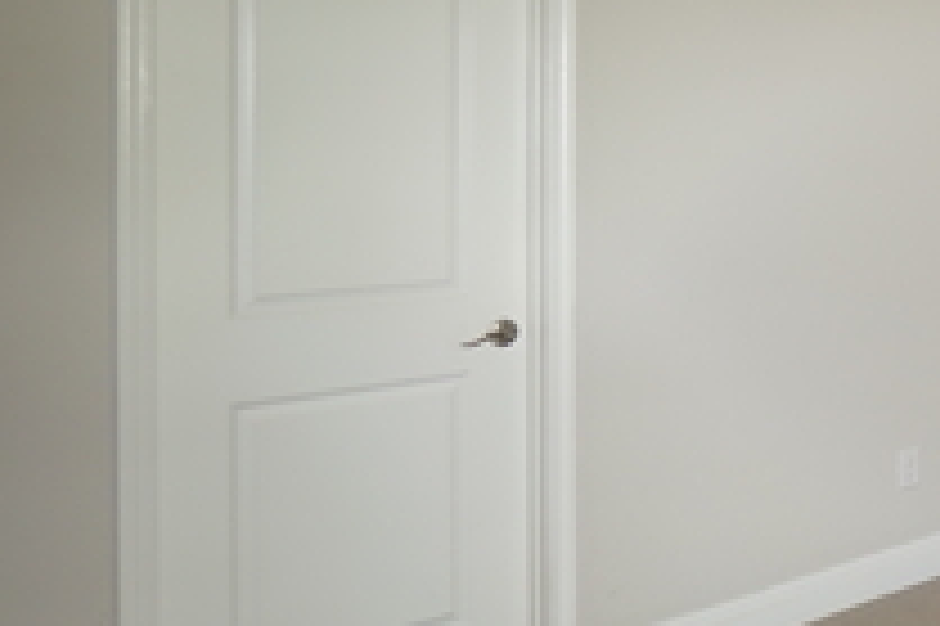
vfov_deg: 28.7
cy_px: 142
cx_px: 1412
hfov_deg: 28.2
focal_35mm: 46
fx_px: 1200
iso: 100
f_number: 4
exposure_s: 1/60
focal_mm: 10
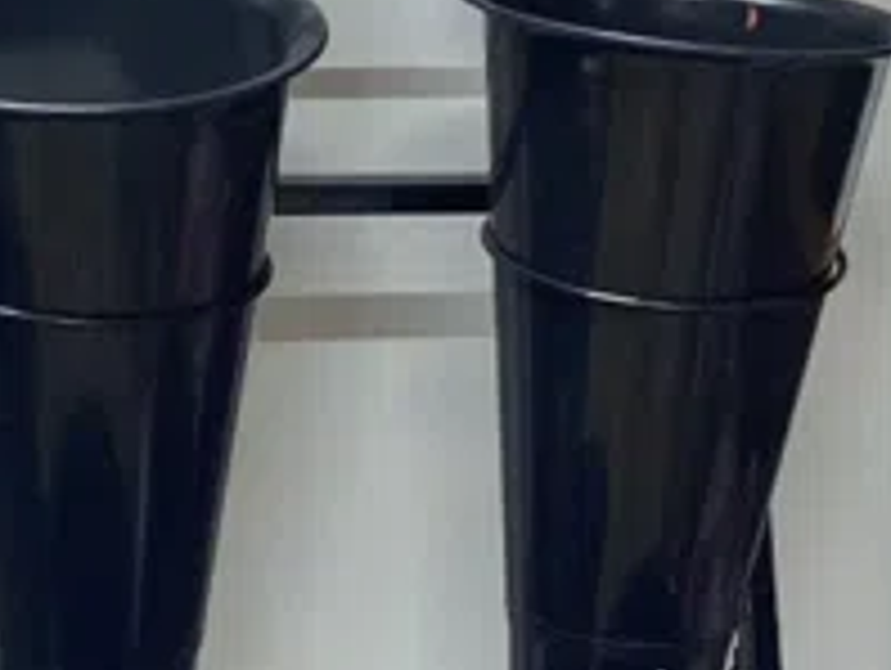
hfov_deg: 21.7
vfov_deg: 17.6
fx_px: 2165
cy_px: 432
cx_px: -148
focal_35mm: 84
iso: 125
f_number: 1.8
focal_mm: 4.25
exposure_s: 1/50
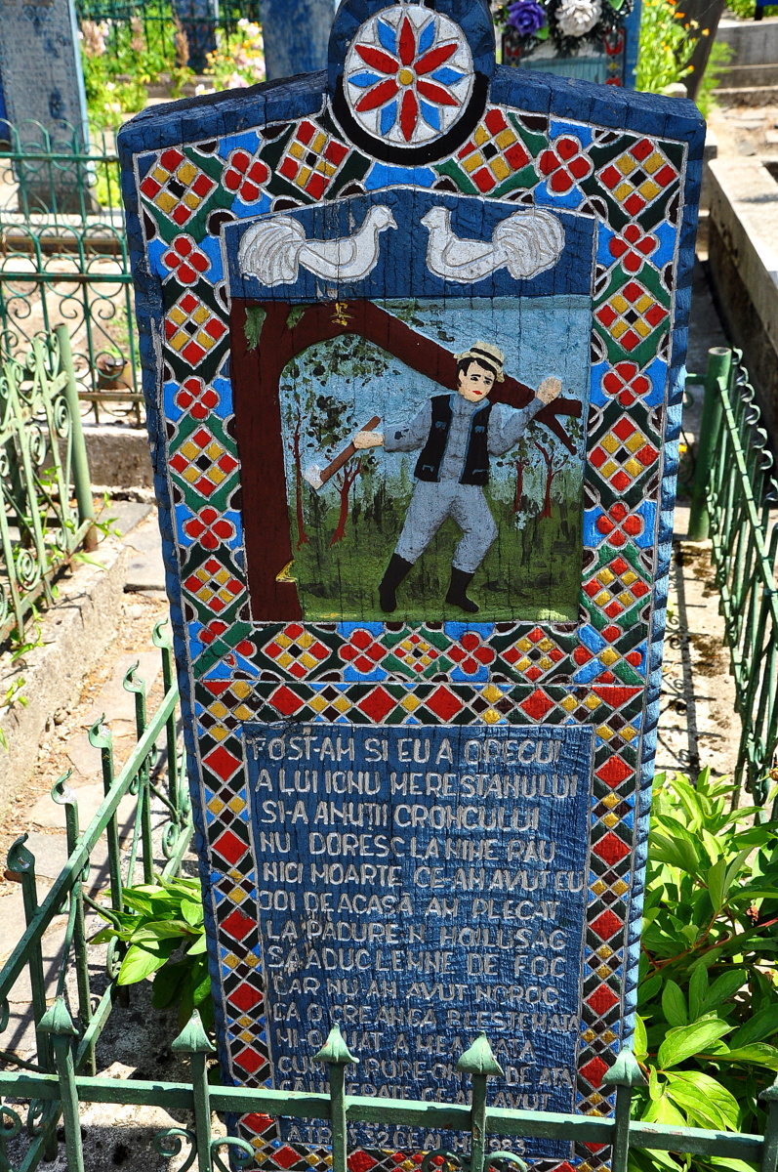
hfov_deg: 31.8
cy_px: 586
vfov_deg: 46.4
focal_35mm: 42
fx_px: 1365
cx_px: 389
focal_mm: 28
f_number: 9
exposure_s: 1/320
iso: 400
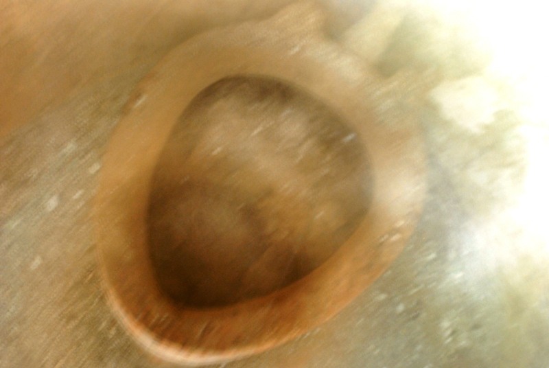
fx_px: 802
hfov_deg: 37.8
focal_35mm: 52
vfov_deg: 25.8
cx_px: 274
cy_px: 184
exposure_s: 14
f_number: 8
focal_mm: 35
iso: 400
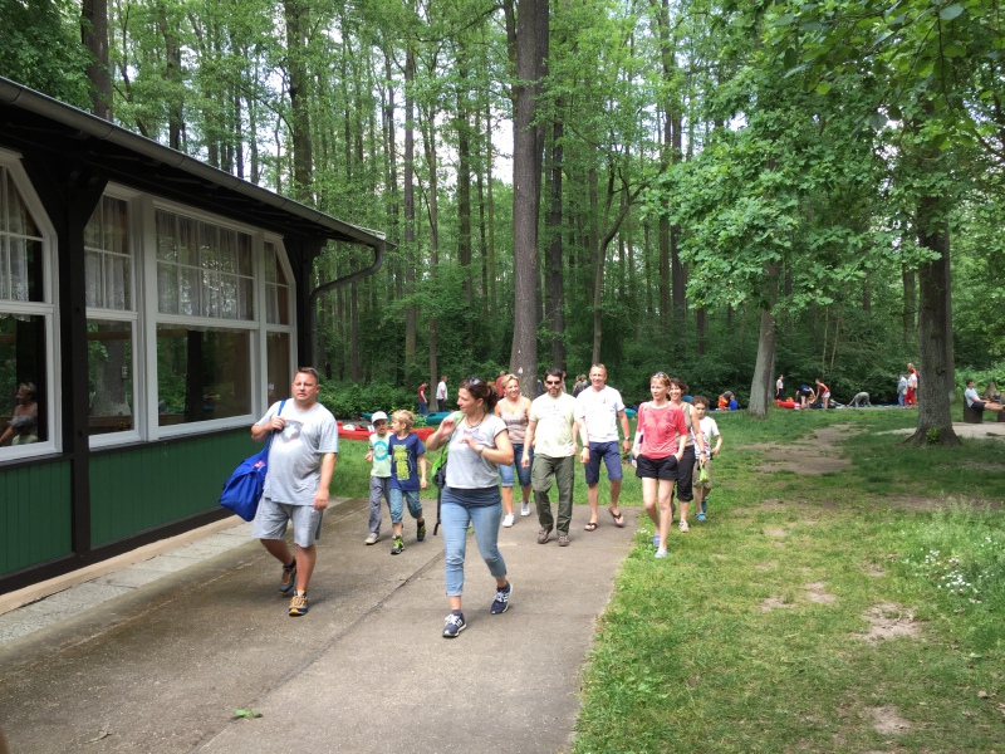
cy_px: 377
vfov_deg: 48.2
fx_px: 842
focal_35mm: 29
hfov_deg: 61.7
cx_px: 502
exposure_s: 1/110
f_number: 2.2
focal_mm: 4.15
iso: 32
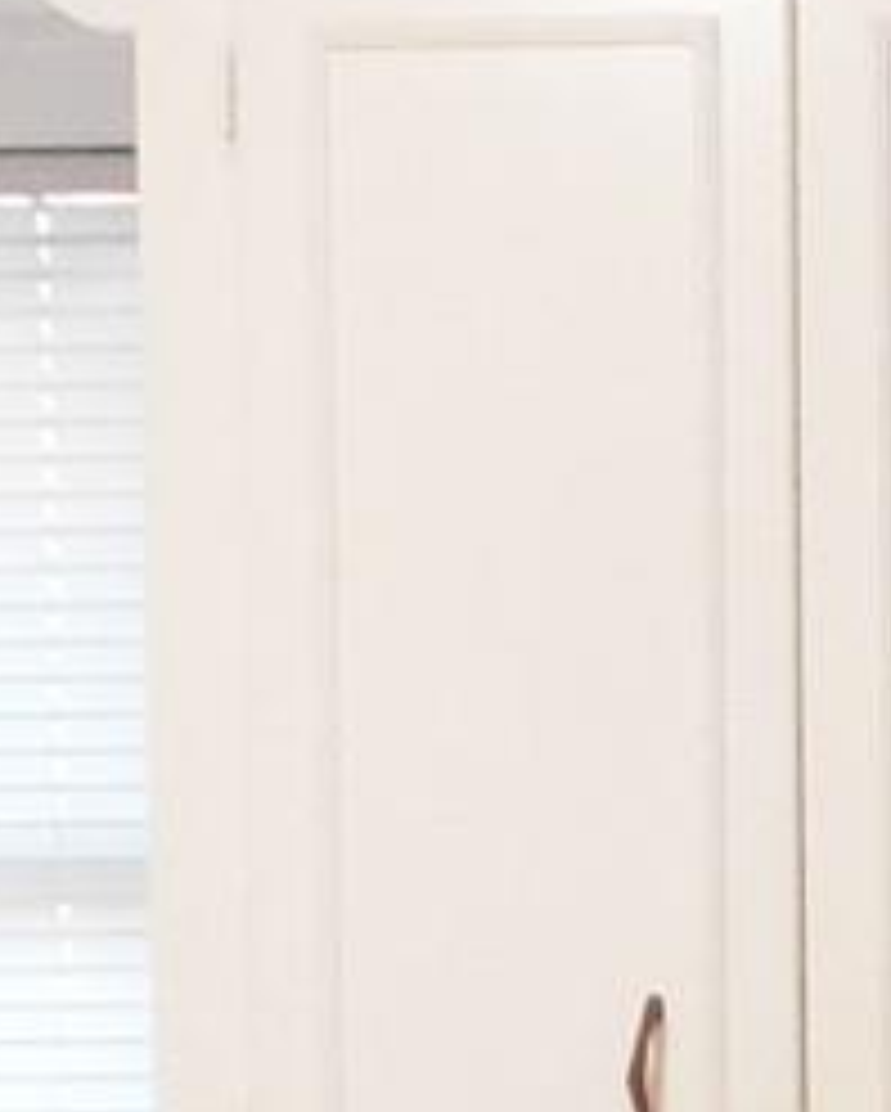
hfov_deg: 7.9
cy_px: 2021
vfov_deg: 9.8
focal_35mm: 186
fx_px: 6124
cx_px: 1836
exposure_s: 1/30
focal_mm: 4
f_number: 3
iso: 400
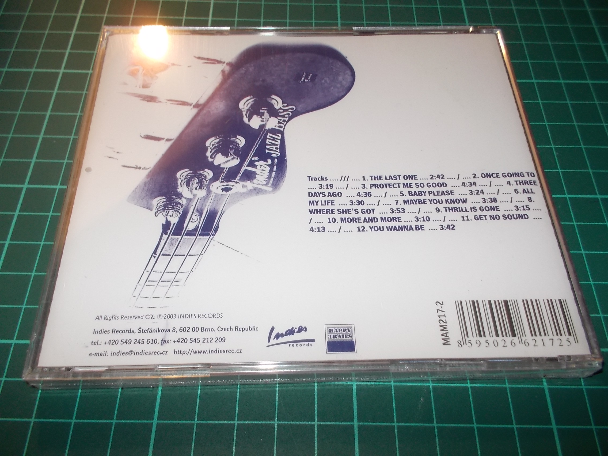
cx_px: 304
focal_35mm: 29
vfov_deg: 48.2
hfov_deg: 61.7
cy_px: 228
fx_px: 509
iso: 200
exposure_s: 1/30
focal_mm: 4.1
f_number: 3.3
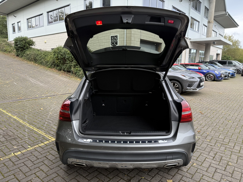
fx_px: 168
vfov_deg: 56.8
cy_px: 91
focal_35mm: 24
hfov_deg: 71.6
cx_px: 122
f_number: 1.78
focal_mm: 6.76
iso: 80
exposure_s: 1/128
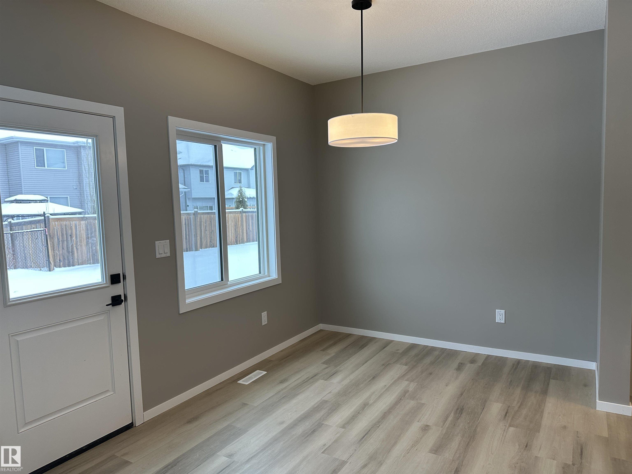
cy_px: 237
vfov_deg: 56.8
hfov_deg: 71.6
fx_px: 438
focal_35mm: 24
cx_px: 316
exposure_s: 1/170
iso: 80
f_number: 1.78
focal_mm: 6.86
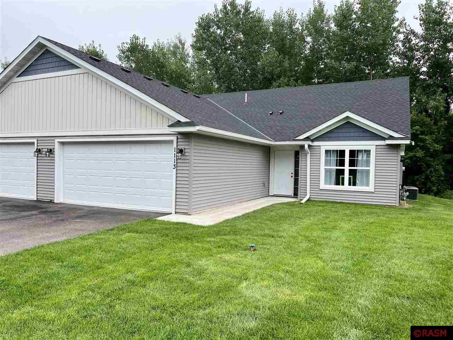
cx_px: 226
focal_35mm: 26
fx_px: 340
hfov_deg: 67.3
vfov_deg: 53.1
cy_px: 170
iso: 50
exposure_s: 1/949
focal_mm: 5.7
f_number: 1.5
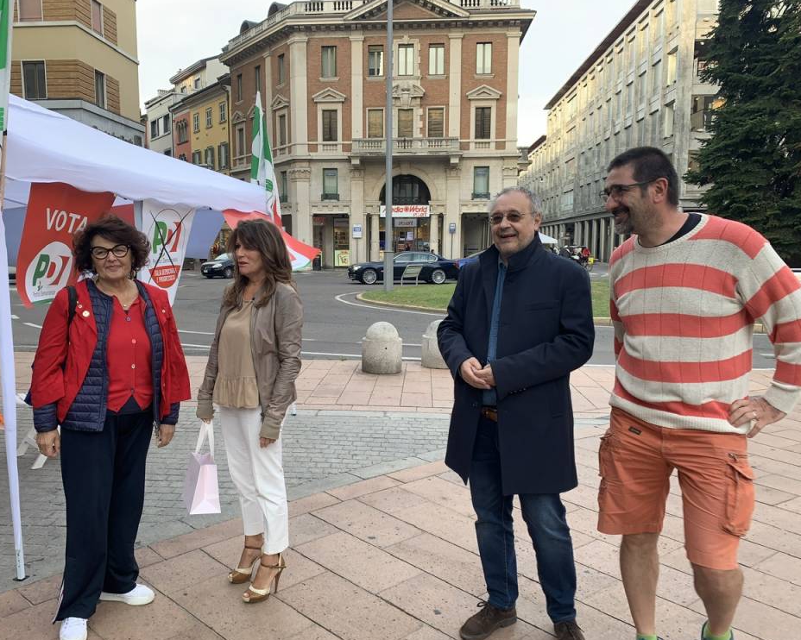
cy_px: 328
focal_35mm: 28
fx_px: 664
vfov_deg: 51.5
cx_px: 366
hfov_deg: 62.1
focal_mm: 4.25
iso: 25
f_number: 1.8
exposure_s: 1/121
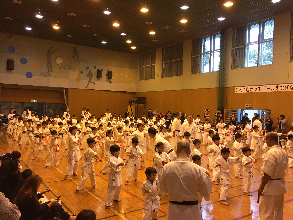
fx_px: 254
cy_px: 110
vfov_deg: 46.8
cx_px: 144
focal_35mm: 30
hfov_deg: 60.0
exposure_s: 1/33
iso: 64
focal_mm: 4.15
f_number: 2.2
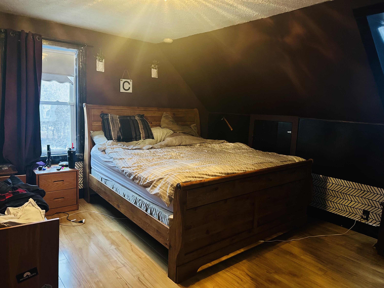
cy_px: 144
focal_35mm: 26
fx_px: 288
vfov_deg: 53.1
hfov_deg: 67.3
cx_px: 192
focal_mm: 5.7
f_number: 1.5
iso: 640
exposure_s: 1/30
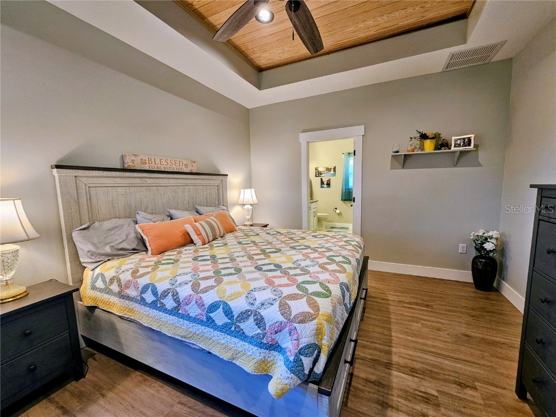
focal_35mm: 13
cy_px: 208
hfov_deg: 106.2
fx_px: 209
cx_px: 278
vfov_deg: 89.9
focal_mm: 2.2
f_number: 2.2
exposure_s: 1/60
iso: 160
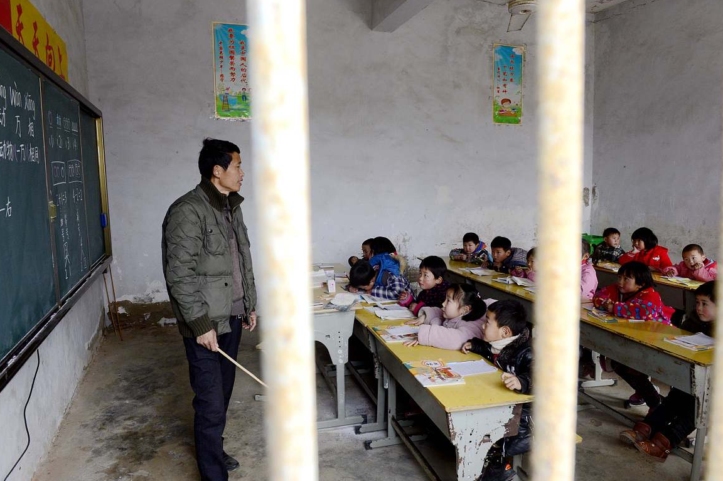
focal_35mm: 25
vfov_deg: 51.2
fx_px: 502
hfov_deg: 71.5
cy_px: 245
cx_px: 369
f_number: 6.3
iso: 1250
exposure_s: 1/250
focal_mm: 24
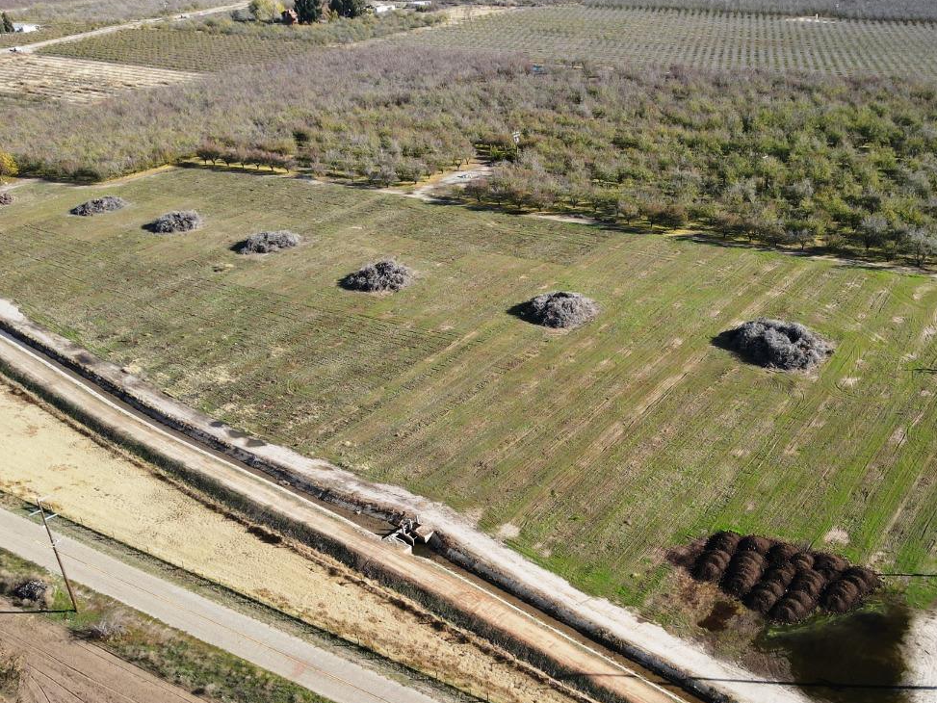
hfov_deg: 49.9
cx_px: 552
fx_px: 1002
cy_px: 412
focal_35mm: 37
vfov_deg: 38.6
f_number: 2.8
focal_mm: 4.5
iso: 100
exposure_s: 1/320
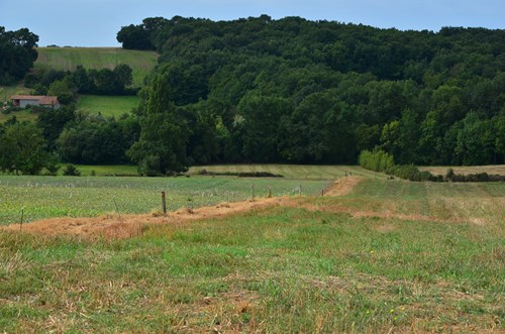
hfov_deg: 22.0
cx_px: 252
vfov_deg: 14.6
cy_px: 167
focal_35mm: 93
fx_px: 1302
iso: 100
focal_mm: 62
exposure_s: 1/160
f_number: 11
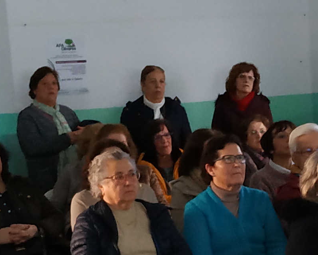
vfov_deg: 13.1
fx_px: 1101
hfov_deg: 16.3
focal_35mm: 117
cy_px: 228
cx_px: 268
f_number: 1.9
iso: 800
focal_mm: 3.94
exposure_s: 1/20
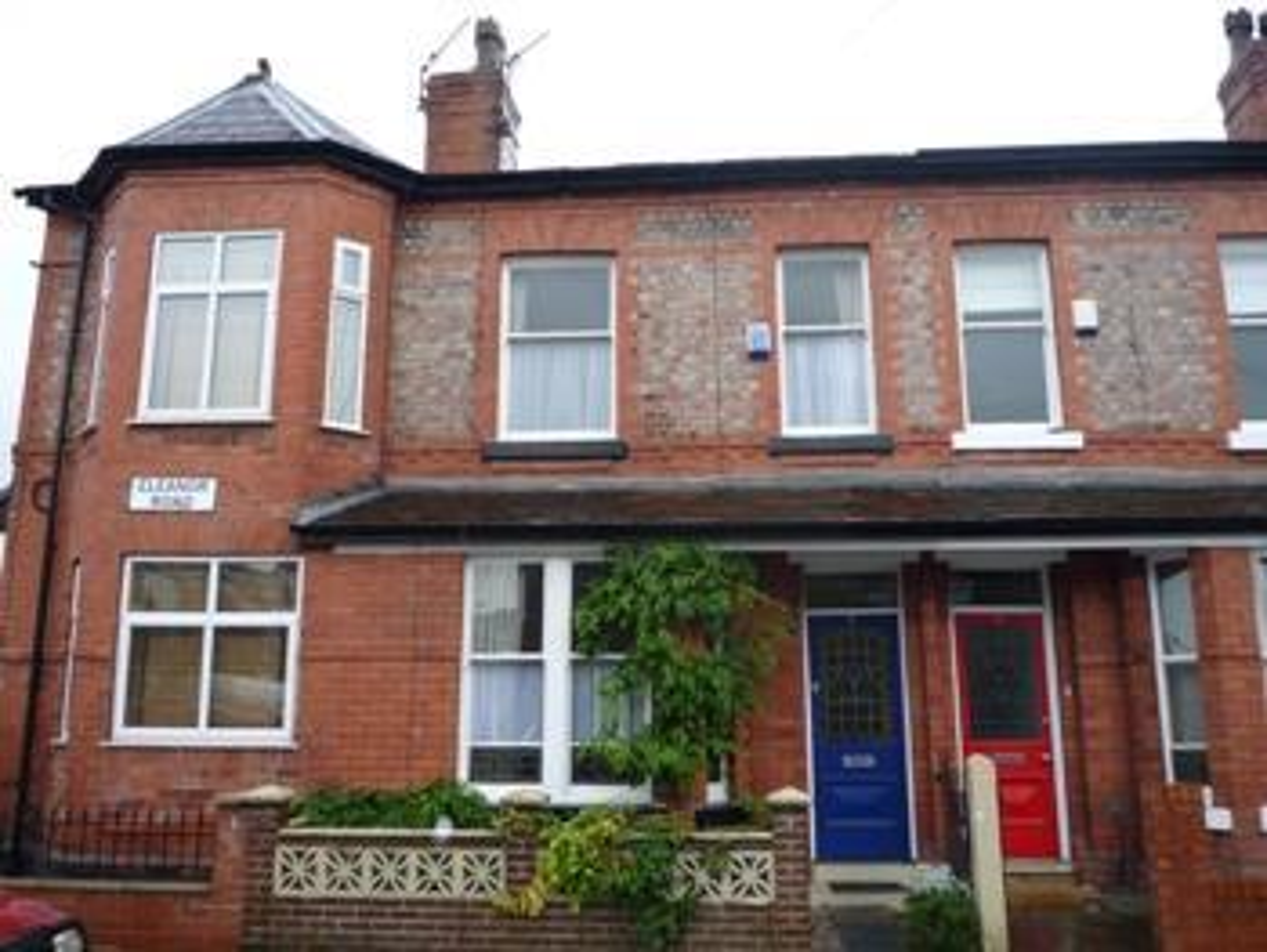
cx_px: 634
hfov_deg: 59.9
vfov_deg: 46.8
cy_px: 476
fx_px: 1099
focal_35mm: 30
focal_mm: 5.3
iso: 100
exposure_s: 1/80
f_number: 3.4
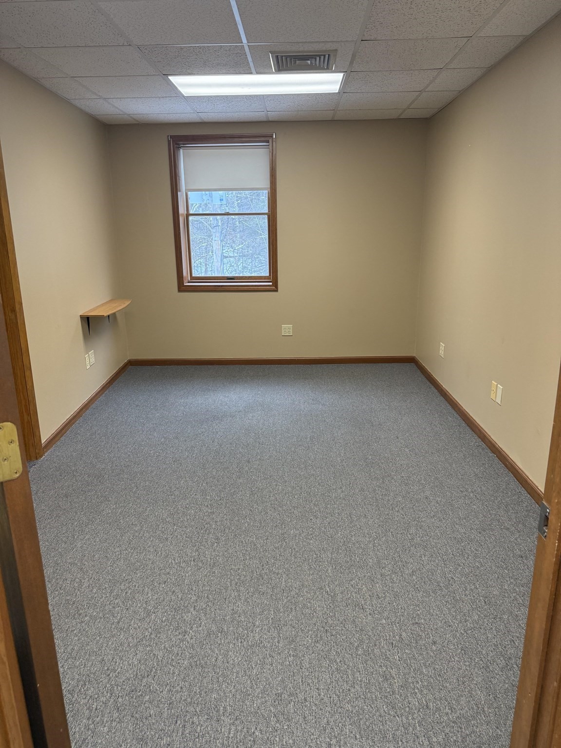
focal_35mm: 24
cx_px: 280
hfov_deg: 56.8
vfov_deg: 71.6
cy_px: 374
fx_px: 519
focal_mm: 6.76
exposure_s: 1/80
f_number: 1.78
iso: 200
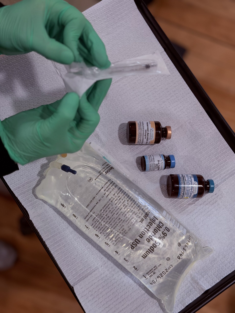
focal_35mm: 48
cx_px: 118
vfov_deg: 39.7
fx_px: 434
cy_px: 156
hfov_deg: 30.3
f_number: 1.78
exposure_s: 1/60
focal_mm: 6.76
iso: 64
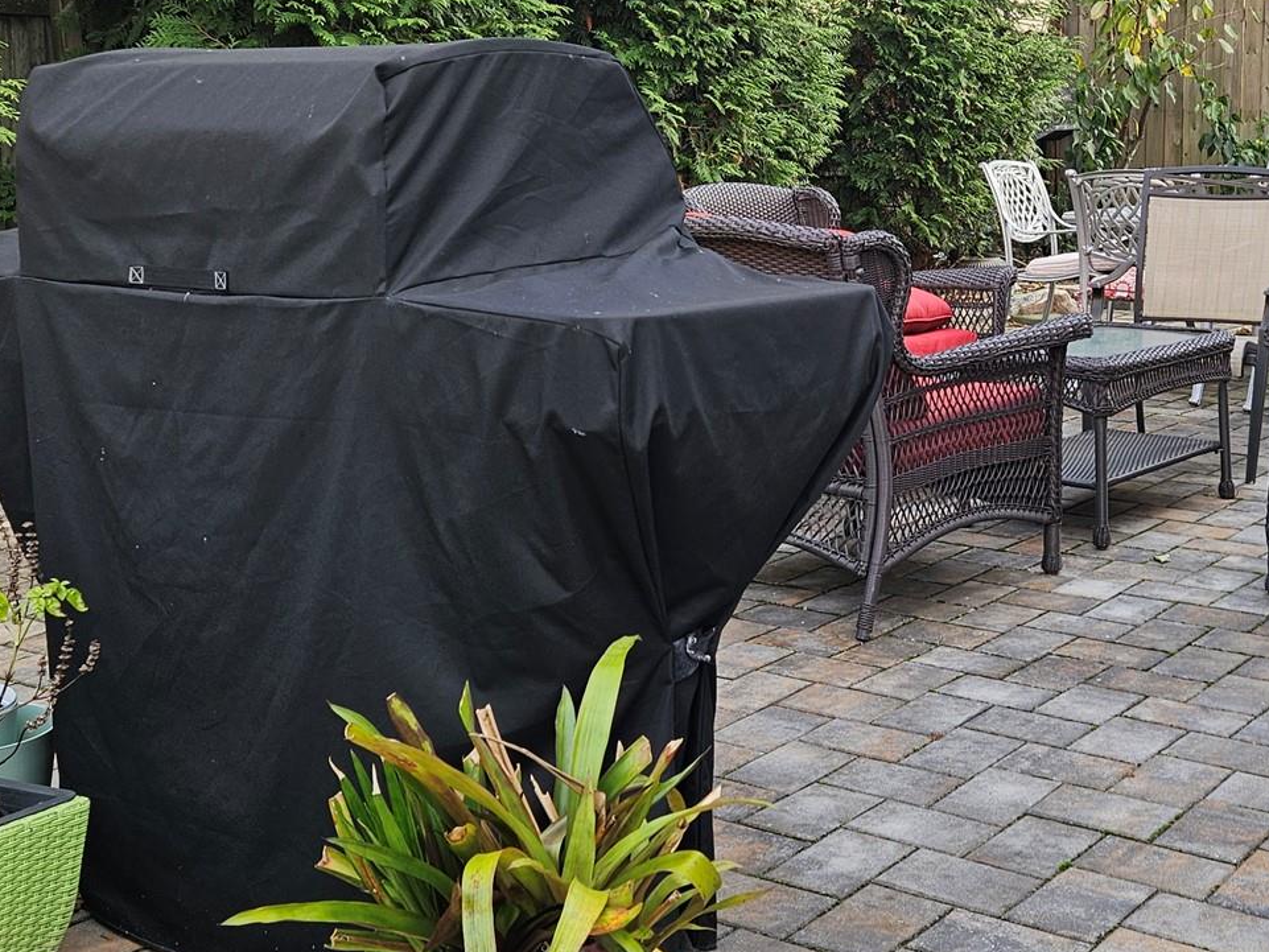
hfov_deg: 38.4
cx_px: 861
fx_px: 1797
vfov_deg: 29.6
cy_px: 413
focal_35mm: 49
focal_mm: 5.4
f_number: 1.8
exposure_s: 1/120
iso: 25
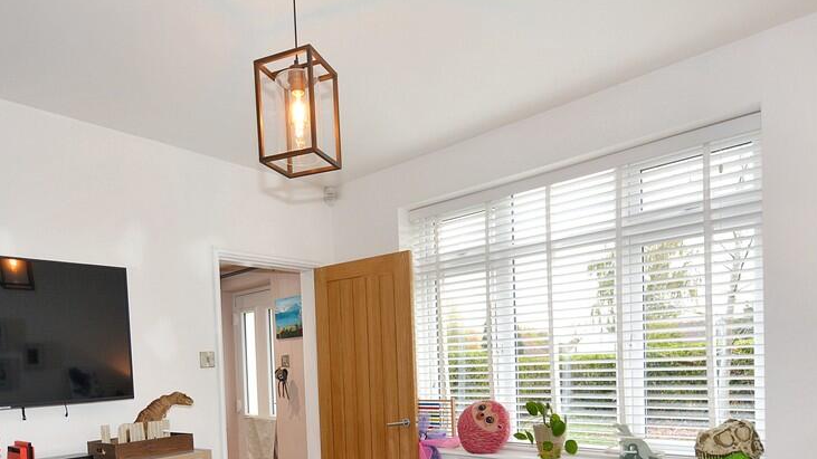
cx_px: 339
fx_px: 477
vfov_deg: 48.2
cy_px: 376
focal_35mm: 22
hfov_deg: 80.5
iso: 280
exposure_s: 1/60
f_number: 4
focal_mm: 10
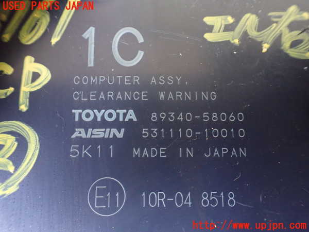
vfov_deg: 46.8
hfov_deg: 60.0
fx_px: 268
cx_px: 154
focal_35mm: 30
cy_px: 116
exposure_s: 1/30
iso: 1000
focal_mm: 5.4
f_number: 2.3
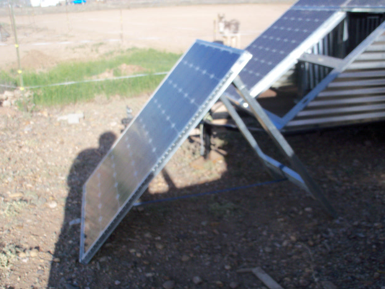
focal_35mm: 36
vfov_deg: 39.7
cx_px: 197
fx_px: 401
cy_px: 141
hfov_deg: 51.3
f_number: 3
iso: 80
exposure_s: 1/640
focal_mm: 6.3
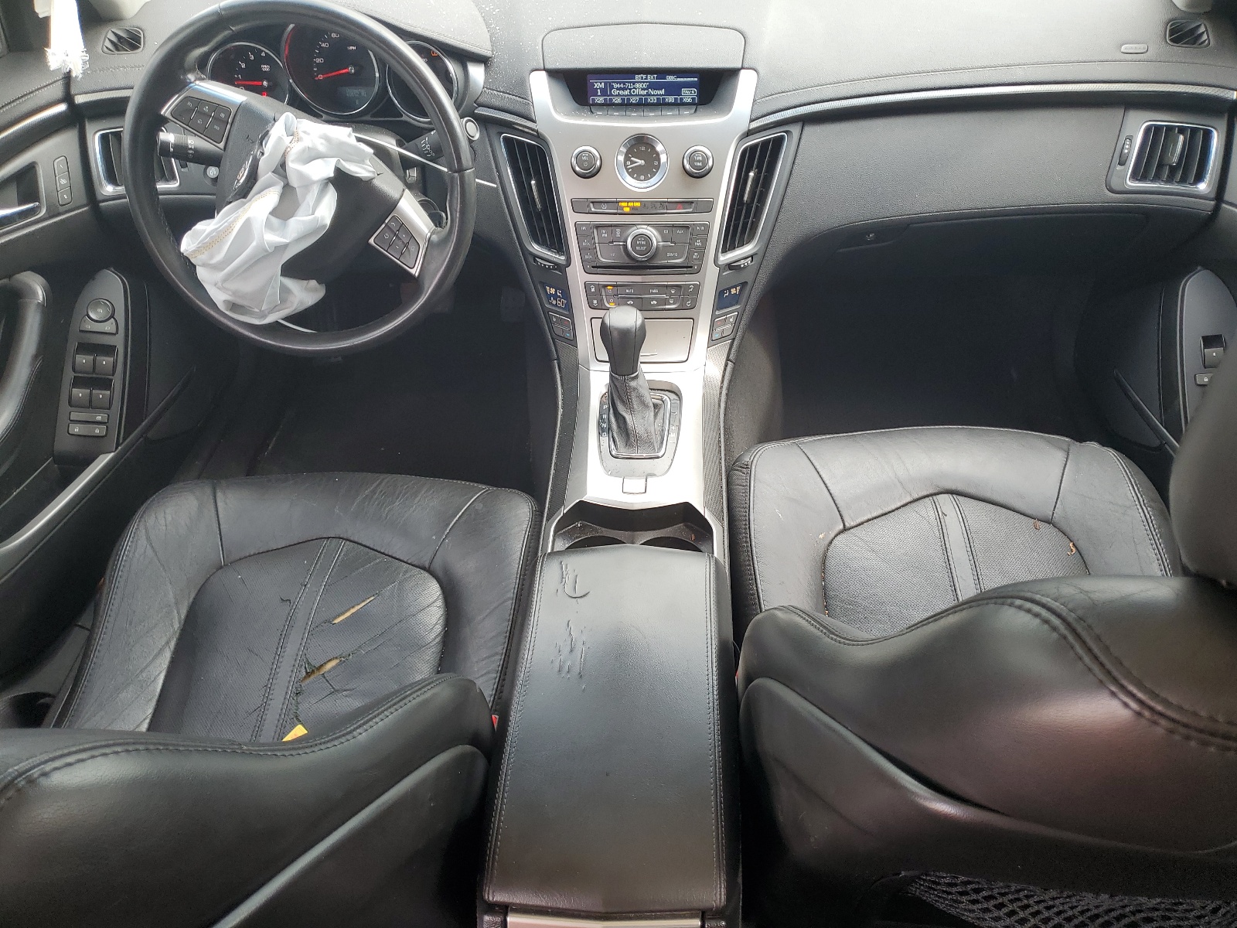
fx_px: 929
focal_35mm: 26
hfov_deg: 67.3
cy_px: 464
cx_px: 618
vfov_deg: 53.1
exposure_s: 1/123
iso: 50
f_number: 1.5
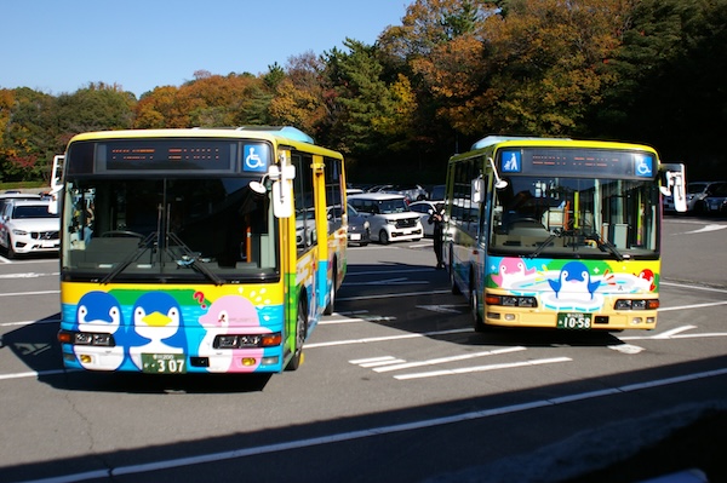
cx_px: 364
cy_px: 242
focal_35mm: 42
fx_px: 847
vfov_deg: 31.8
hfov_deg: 46.4
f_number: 4
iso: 400
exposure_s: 1/4000
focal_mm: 28
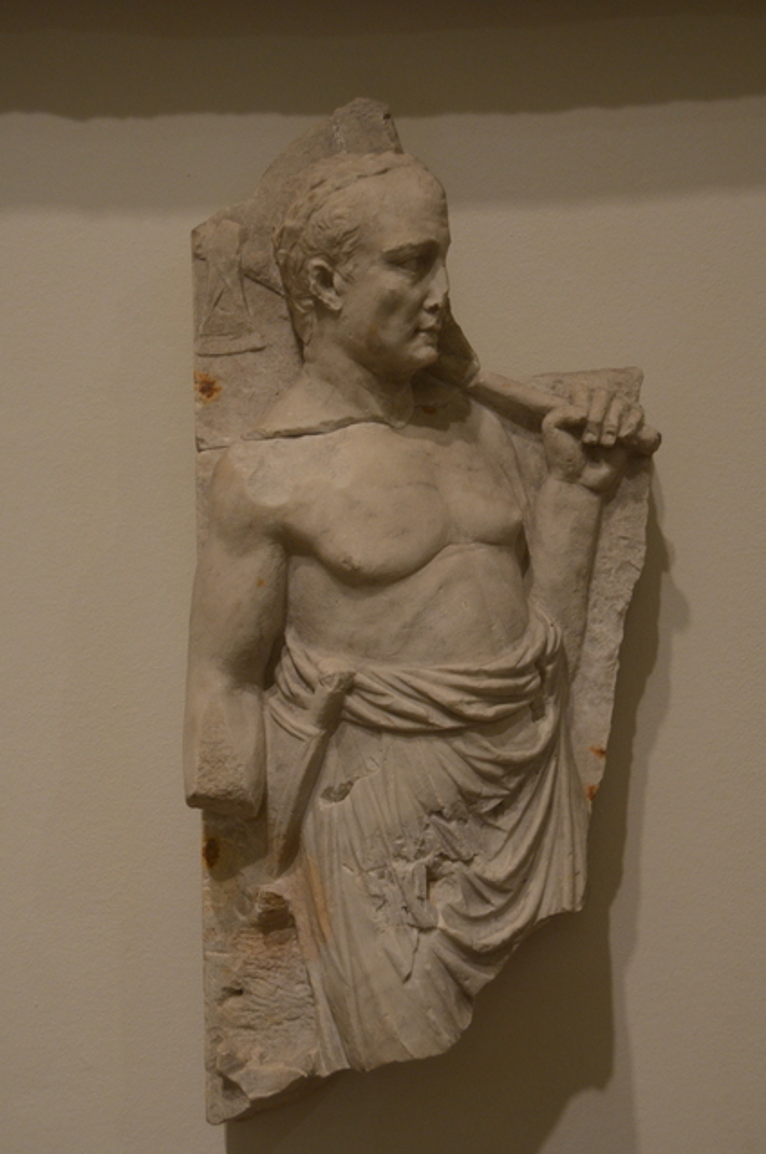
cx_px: 374
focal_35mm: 55
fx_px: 1746
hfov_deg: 24.7
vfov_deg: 36.6
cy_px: 580
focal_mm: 35
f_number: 5.6
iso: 1000
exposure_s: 1/125
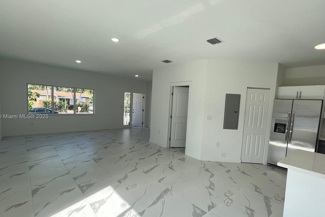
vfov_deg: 70.3
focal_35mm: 17
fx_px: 153
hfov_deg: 93.2
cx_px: 171
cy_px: 117
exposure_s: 1/269
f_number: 1.8
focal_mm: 1.57
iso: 32
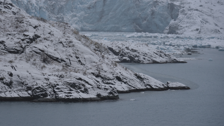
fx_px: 1146
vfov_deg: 6.3
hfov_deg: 11.2
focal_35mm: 193
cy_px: 64
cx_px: 92
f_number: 5.6
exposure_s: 1/320
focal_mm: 145
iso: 140
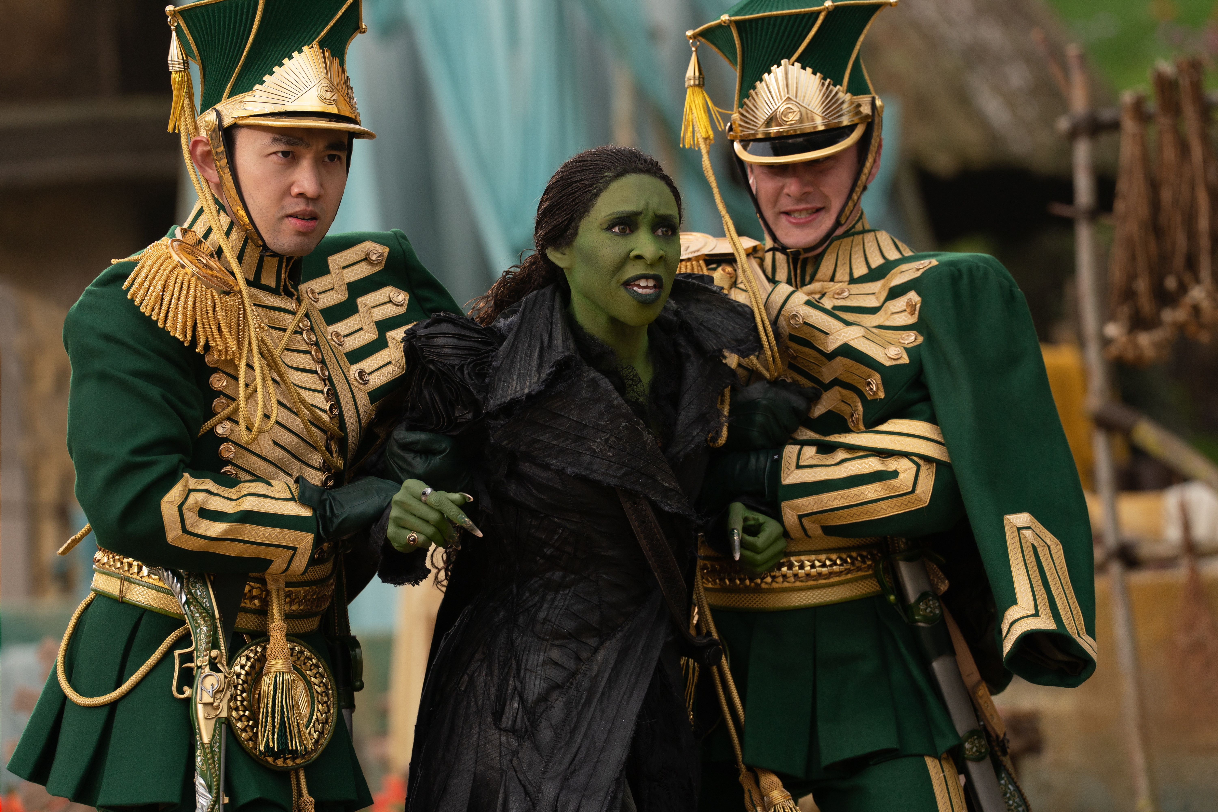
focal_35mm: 200
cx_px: 609
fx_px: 6766
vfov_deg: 6.9
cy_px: 406
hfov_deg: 10.3
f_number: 4.5
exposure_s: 1/2000
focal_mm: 200
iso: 400
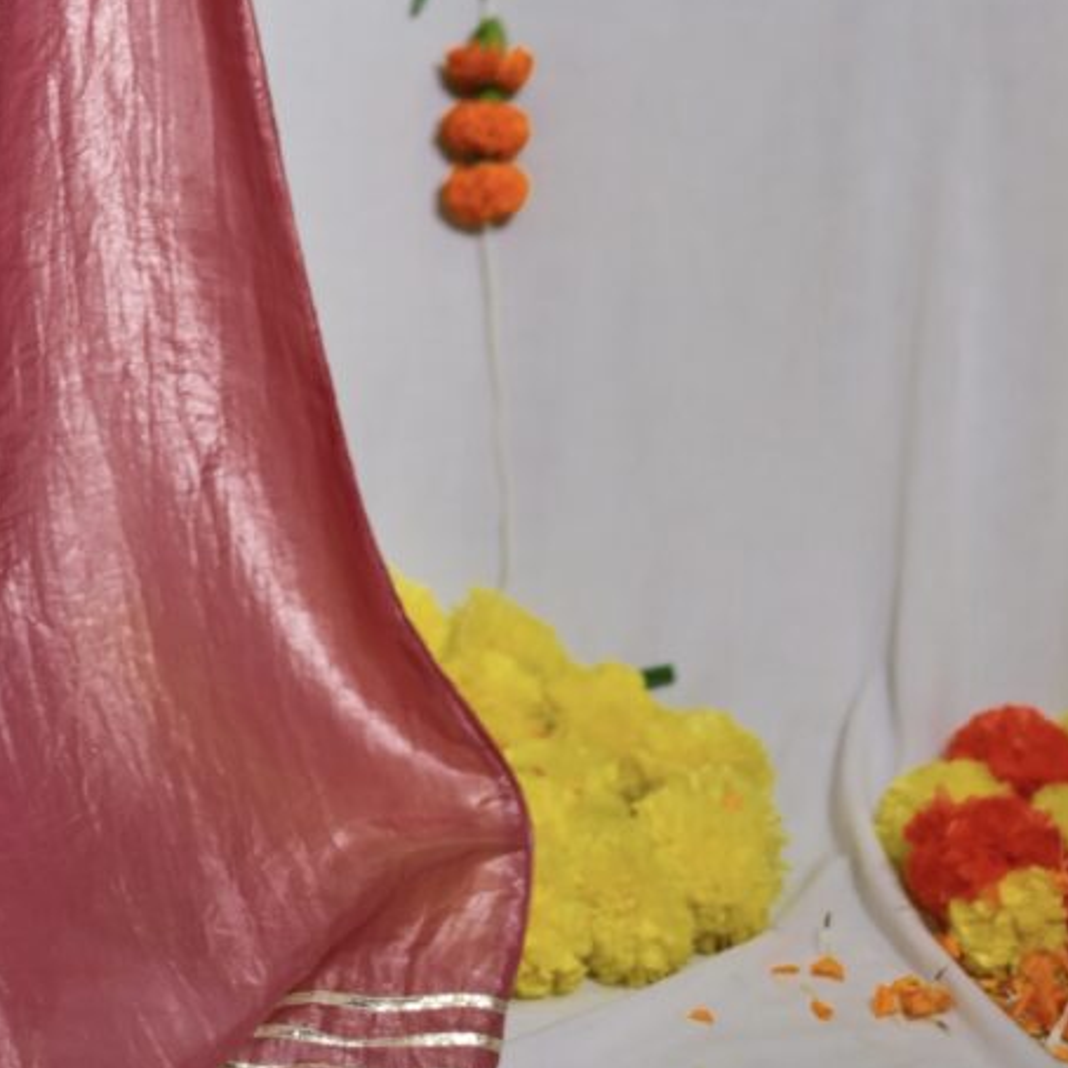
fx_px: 4712
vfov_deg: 12.0
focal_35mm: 135
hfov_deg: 12.6
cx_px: -216
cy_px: -829
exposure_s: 1/160
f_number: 3.2
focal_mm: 40
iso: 160
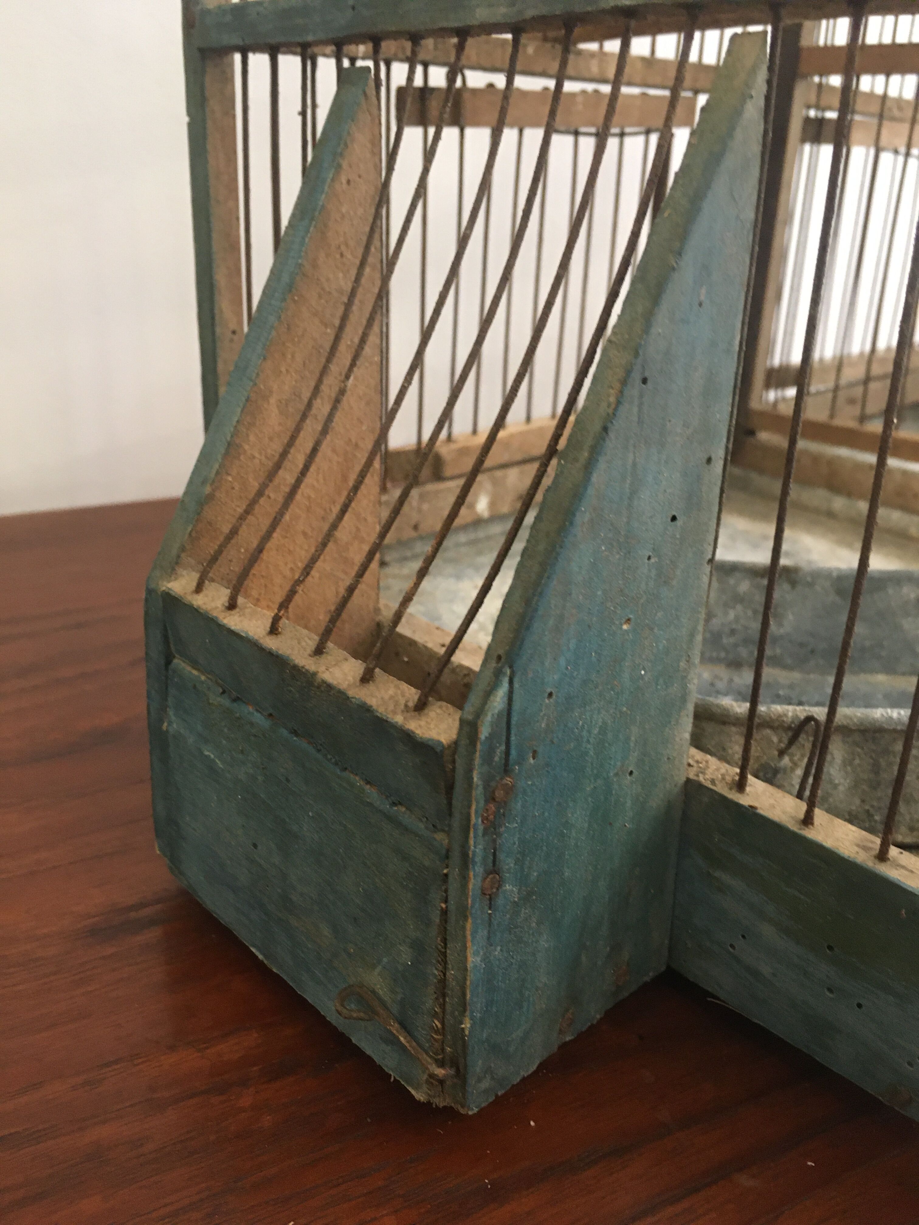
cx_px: 460
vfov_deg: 61.7
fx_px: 1027
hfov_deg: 48.2
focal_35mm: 29
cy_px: 612
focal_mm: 4.15
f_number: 2.2
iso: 200
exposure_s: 1/33
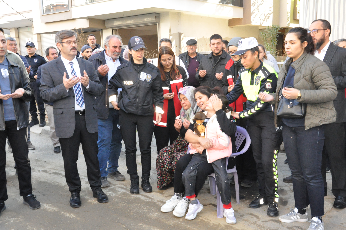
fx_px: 360
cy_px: 115
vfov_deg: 35.4
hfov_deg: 51.3
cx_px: 173
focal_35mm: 38
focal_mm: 25
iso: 3200
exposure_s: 1/200
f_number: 9
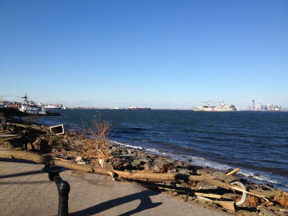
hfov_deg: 52.6
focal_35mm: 35
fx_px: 291
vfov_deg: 40.7
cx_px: 144
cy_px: 108
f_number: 2.4
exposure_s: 1/1905
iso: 50
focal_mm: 4.28
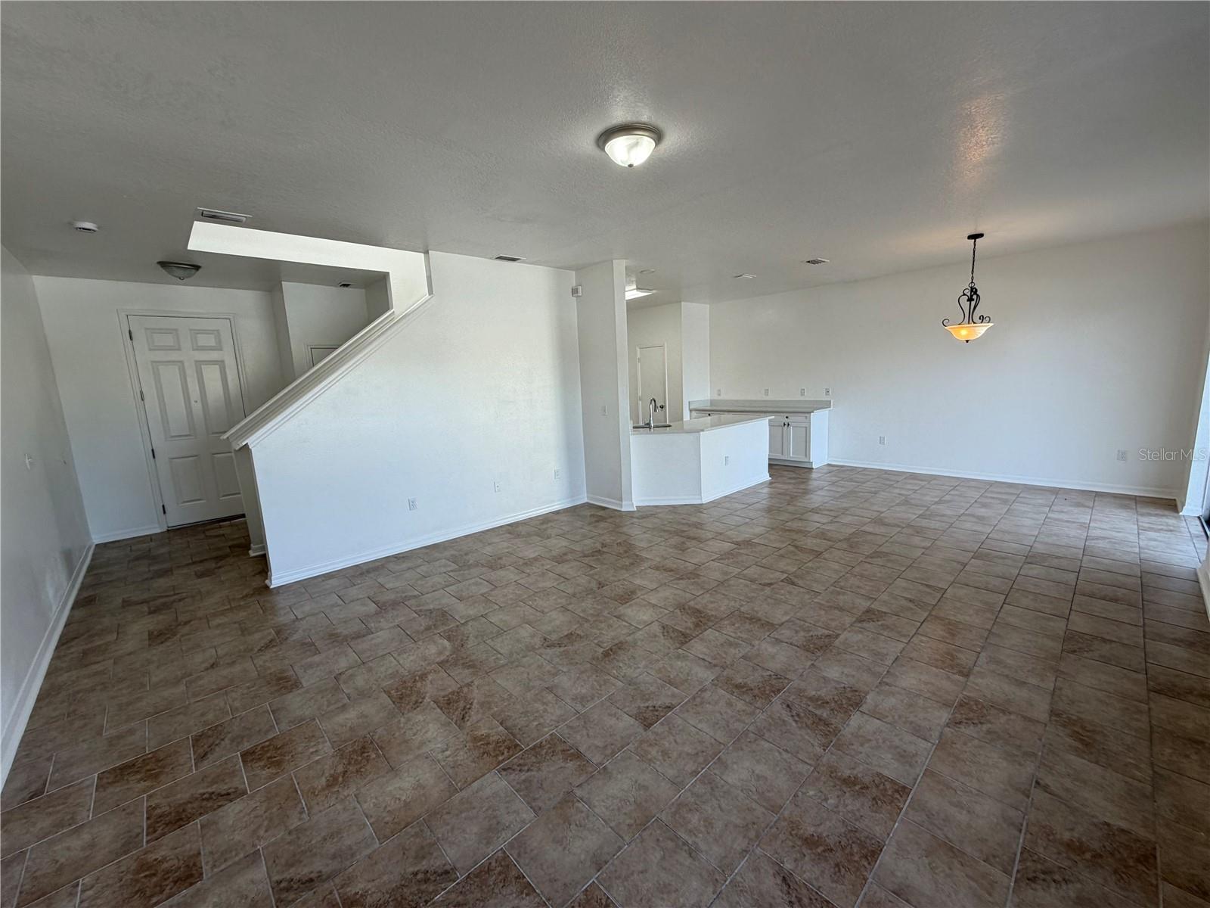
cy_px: 454
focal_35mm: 14
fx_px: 489
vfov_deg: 85.7
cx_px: 605
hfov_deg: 102.1
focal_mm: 2.22
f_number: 2.2
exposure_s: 1/120
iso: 50
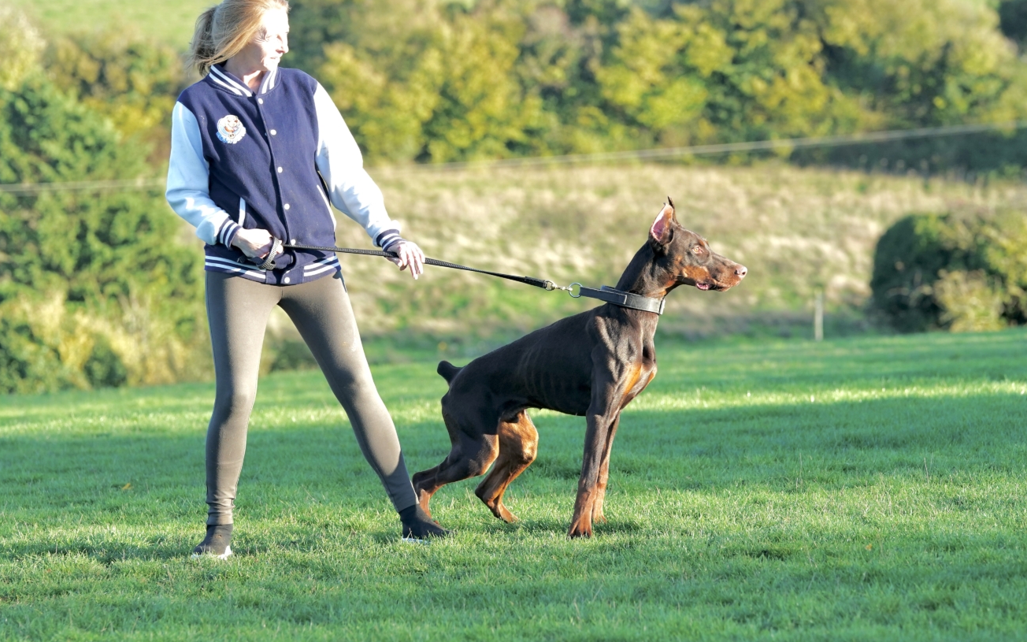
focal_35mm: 177
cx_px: 500
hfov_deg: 11.8
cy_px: 294
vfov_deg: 7.4
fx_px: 4954
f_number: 5.6
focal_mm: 151
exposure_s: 1/1000
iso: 1250
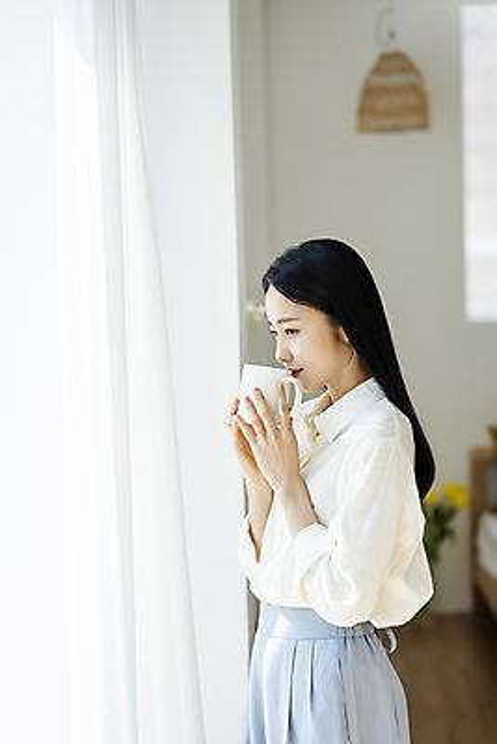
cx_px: 248
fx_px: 1759
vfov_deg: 23.9
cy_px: 372
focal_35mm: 85
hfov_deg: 16.1
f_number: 2.8
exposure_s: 1/400
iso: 125
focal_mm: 85
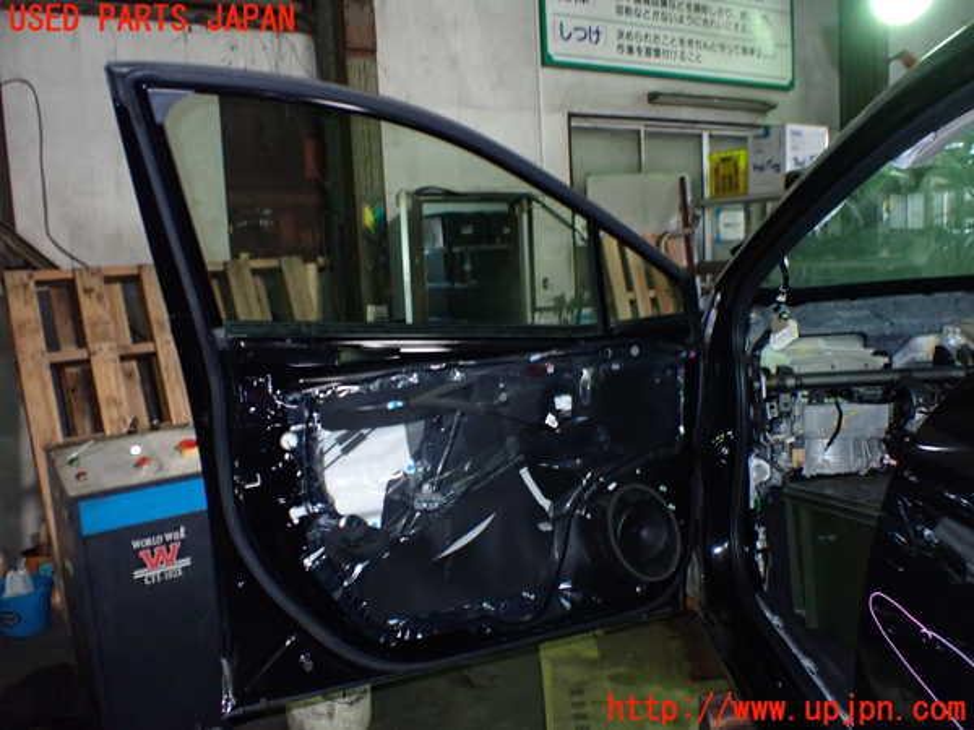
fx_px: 844
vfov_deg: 46.8
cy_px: 365
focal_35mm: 30
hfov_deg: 60.0
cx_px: 487
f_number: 6.3
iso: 800
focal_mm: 5.4
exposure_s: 1/30
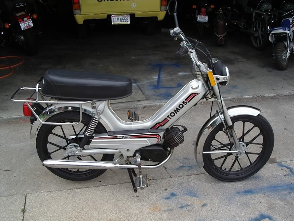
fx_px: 323
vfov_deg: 37.7
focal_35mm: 38
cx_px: 147
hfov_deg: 49.0
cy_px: 110
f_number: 4.8
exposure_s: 1/100
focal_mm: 5.8
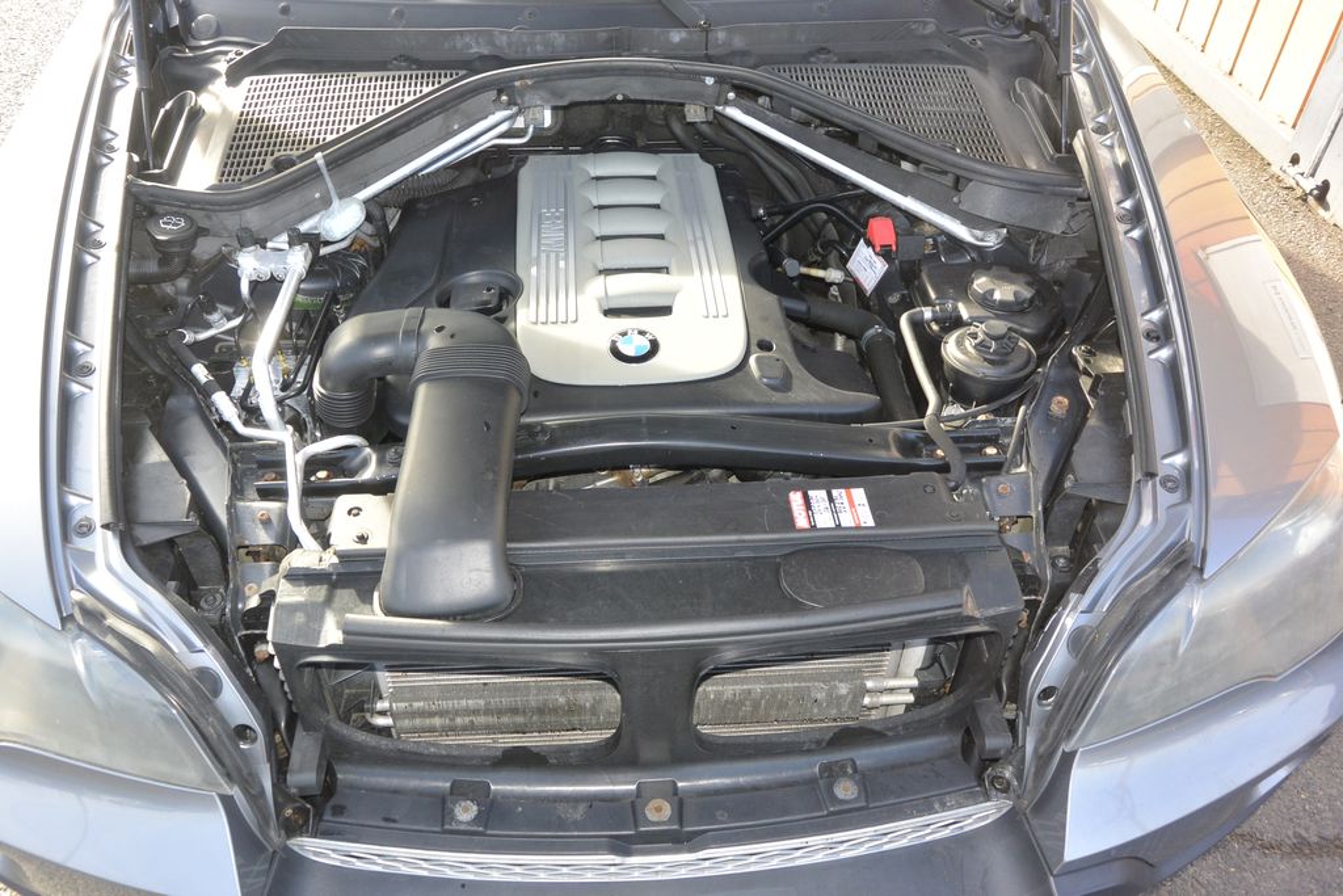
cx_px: 672
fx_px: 1007
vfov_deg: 47.9
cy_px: 448
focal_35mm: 27
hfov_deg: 67.4
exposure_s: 1/250
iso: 220
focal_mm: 10
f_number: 3.5
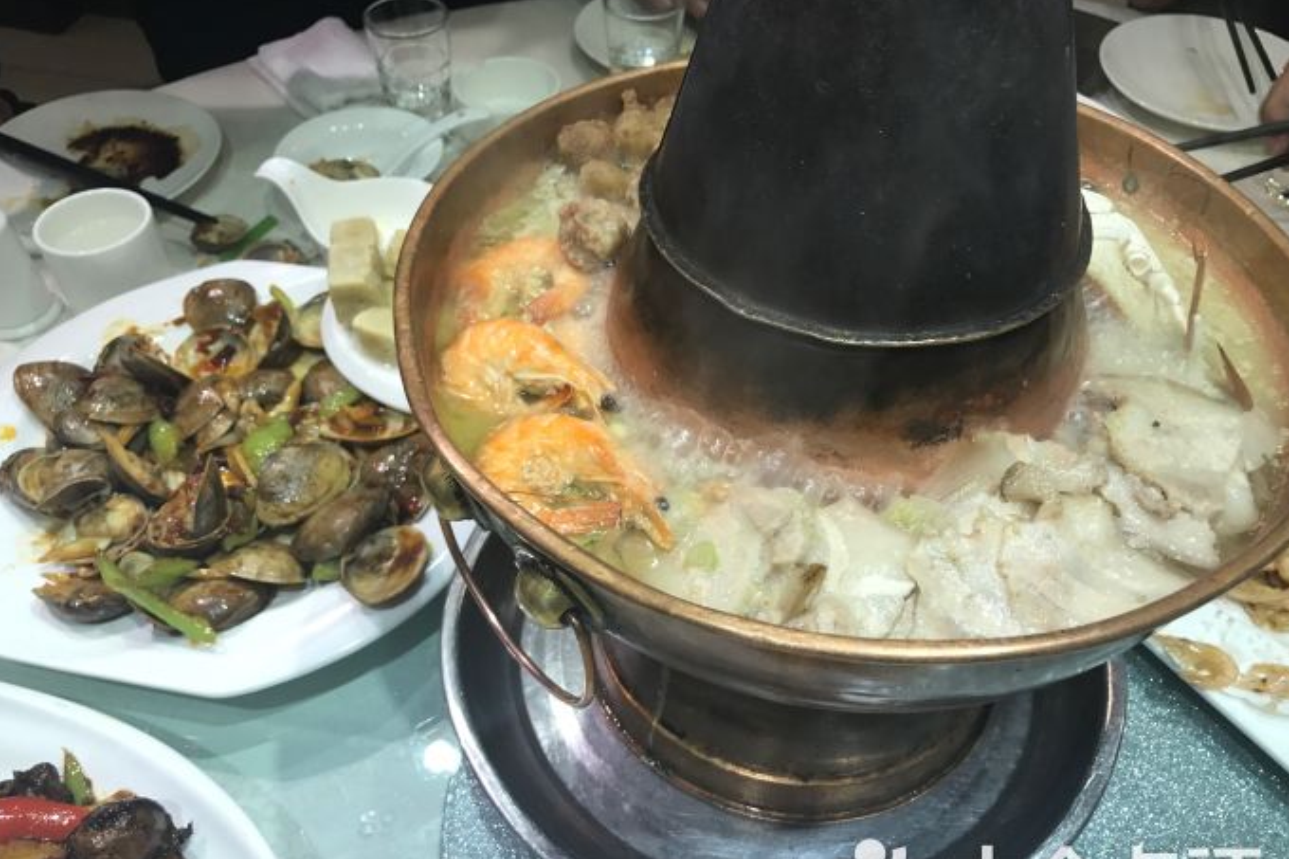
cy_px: 484
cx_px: 648
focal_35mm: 30
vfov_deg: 43.5
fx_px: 1074
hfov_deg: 61.9
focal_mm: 3.99
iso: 32
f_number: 1.8
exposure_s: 1/50
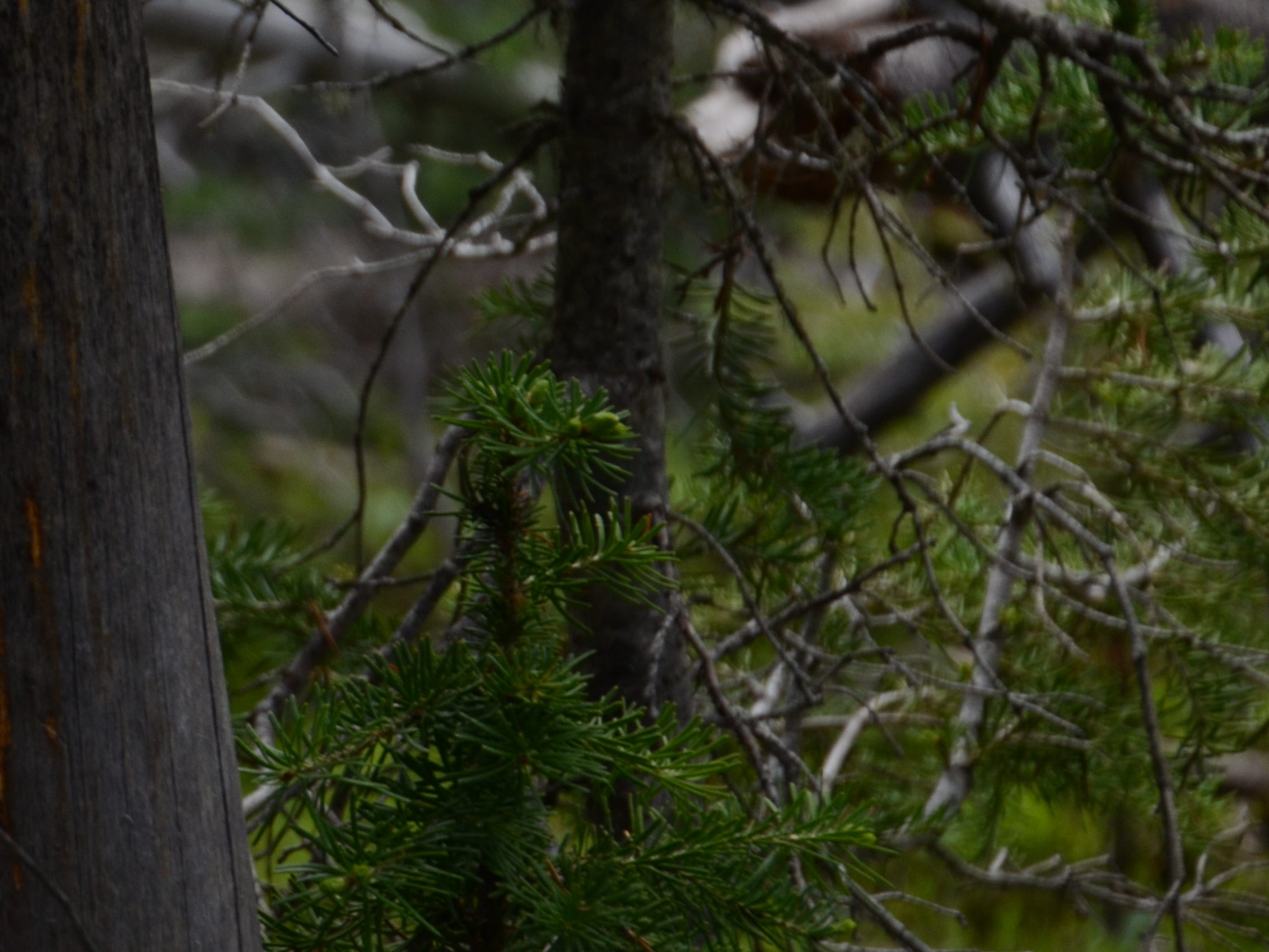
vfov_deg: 5.2
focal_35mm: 288
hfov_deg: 6.8
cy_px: 288
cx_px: -72
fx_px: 10557
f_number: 5.6
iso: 400
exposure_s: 1/100
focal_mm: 92
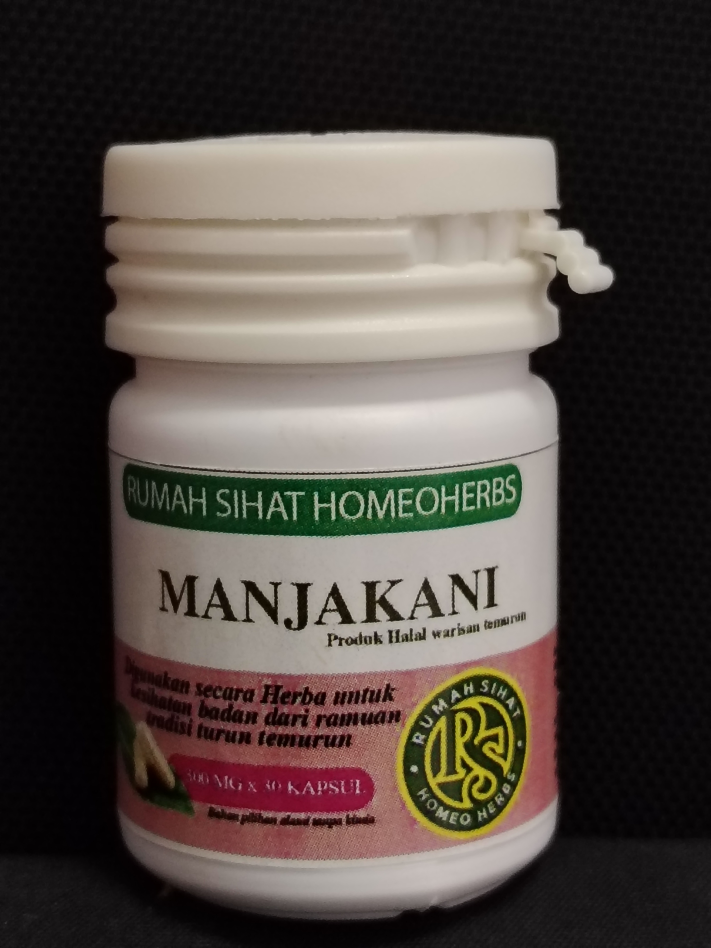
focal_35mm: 71
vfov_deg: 27.4
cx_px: 356
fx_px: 1944
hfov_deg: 20.7
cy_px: 474
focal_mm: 5.25
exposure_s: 1/33.3
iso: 2772
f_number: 1.75
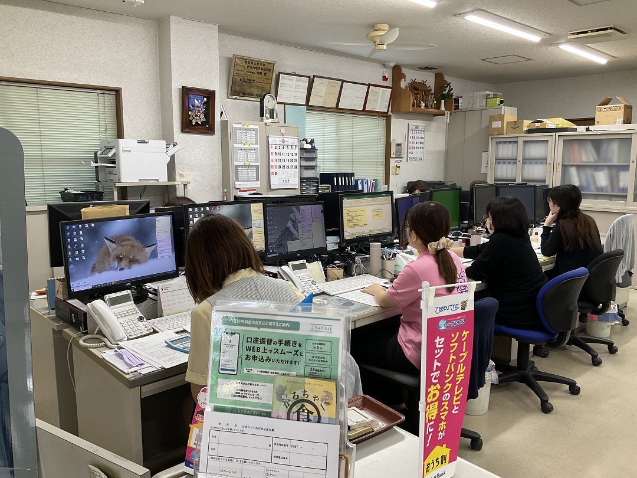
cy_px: 239
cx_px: 318
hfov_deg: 61.7
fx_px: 534
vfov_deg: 48.2
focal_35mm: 29
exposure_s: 1/60
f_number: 1.8
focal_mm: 3
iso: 64
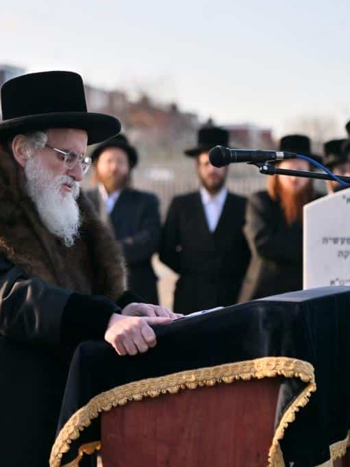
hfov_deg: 8.5
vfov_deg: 11.4
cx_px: 65
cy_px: 233
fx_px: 2346
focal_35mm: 174
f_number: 4
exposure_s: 1/2000
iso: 400
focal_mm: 120
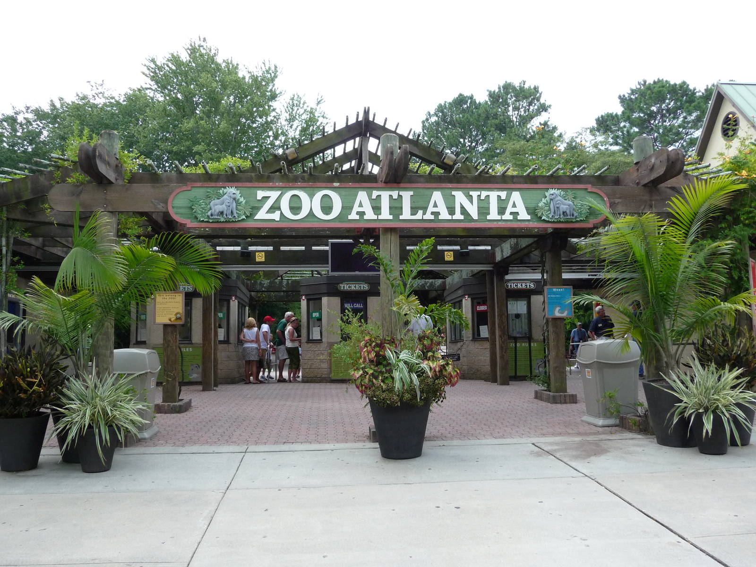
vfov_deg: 44.2
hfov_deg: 56.8
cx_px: 378
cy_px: 284
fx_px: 699
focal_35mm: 32
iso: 200
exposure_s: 1/500
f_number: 3.5
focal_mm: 5.3
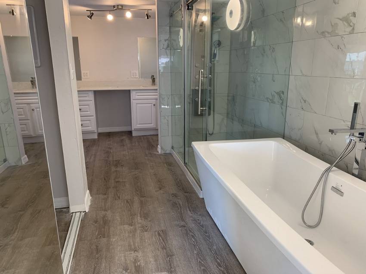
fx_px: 275
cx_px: 183
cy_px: 137
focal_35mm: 26
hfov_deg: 67.3
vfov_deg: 53.0
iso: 64
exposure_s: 1/60
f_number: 1.8
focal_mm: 4.25
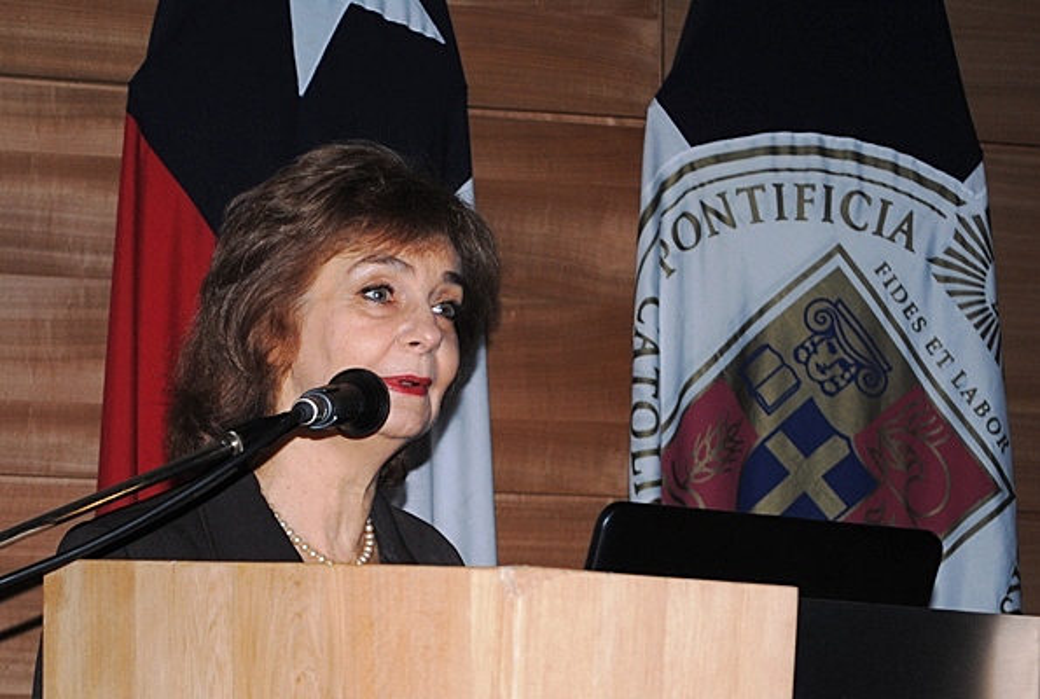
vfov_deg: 16.6
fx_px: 2389
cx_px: 520
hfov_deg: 24.6
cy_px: 350
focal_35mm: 82
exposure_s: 1/60
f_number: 5.6
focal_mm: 55
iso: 200
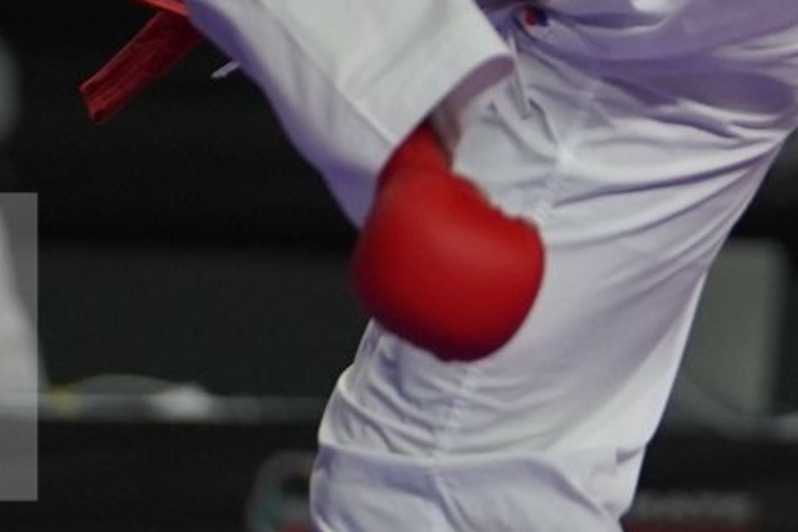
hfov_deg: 1.9
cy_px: -253
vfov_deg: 1.3
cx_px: 1026
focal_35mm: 1090
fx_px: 24168
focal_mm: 191
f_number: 2.8
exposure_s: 1/1000
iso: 1000
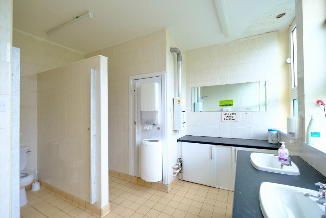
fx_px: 136
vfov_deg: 77.3
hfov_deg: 100.4
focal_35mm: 15
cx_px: 163
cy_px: 109
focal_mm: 10
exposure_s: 1/30
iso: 160
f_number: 4
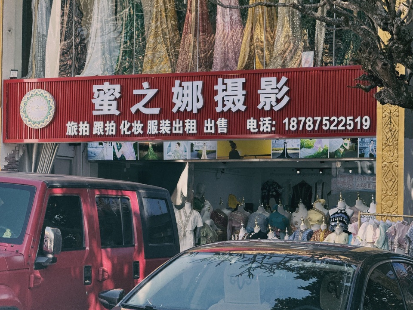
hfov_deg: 15.4
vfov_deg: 11.6
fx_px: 1527
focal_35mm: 128
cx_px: 196
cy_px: 163
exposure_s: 1/351
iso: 64
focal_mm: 15.66
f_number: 2.8
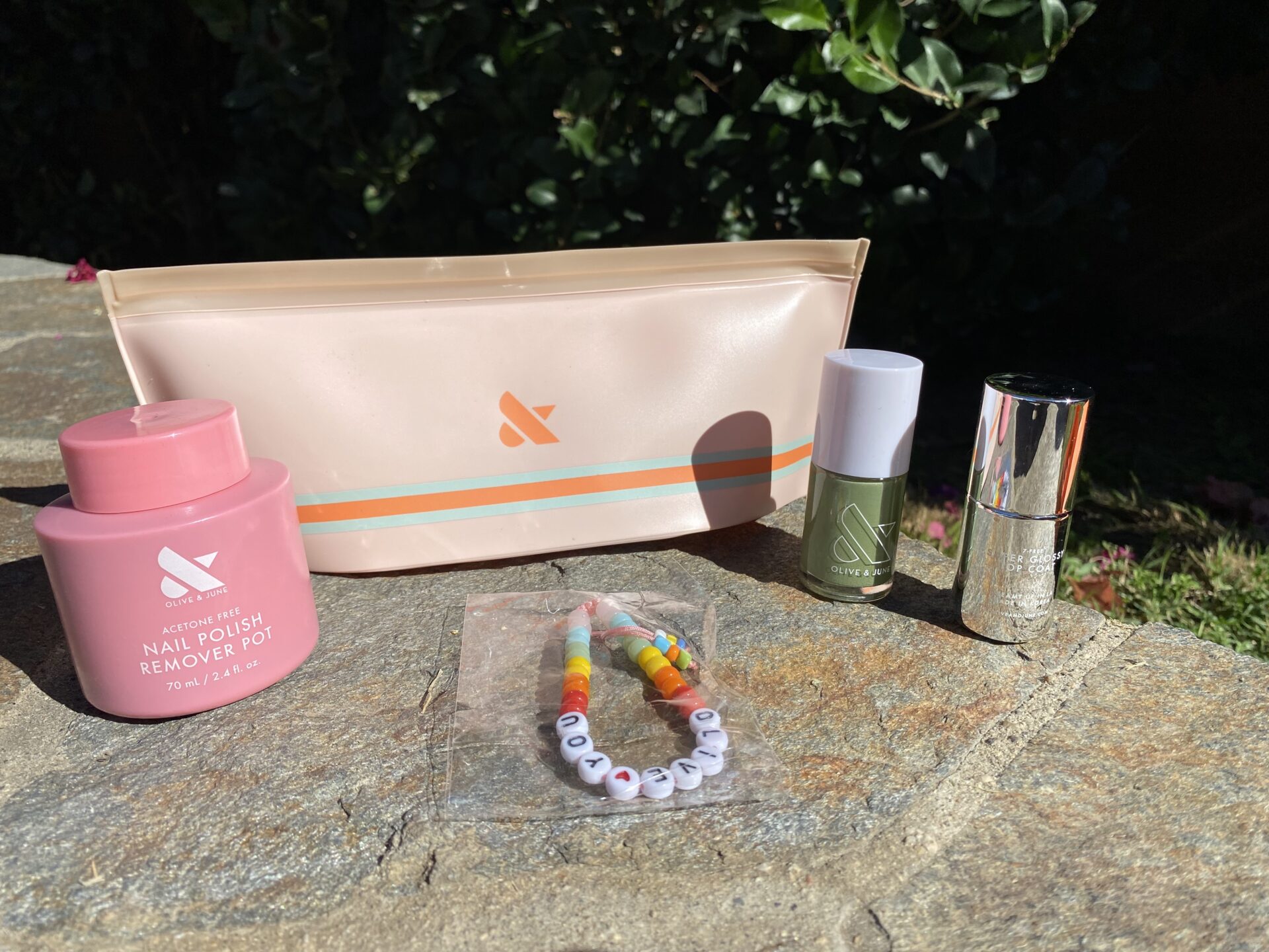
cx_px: 634
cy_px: 476
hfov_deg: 67.3
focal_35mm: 26
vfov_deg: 53.1
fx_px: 953
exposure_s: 1/5747
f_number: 1.8
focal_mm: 4.25
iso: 32
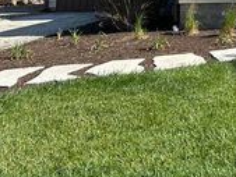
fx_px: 484
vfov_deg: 18.9
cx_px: 338
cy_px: -68
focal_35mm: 71
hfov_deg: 23.0
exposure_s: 1/2469
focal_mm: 6.86
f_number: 1.78
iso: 80
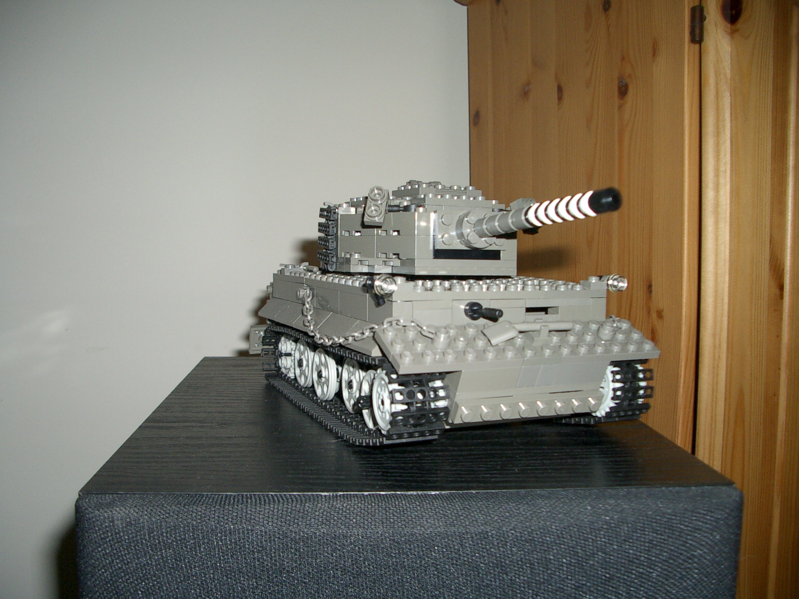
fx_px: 808
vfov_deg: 40.7
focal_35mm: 35
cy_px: 300
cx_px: 400
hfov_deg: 52.6
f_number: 2.6
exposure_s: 1/40
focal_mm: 5.8
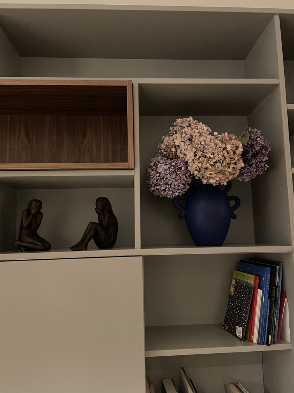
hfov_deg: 53.1
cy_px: 196
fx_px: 294
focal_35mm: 26
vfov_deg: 67.3
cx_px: 147
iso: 800
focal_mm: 4.2
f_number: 1.6
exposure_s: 1/25
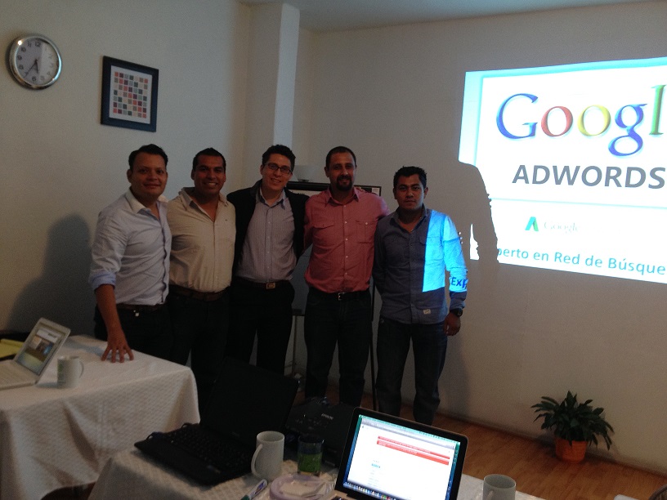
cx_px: 334
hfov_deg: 52.6
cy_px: 250
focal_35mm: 35
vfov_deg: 40.7
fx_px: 674
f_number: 2.4
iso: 100
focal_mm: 4.28
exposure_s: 1/20
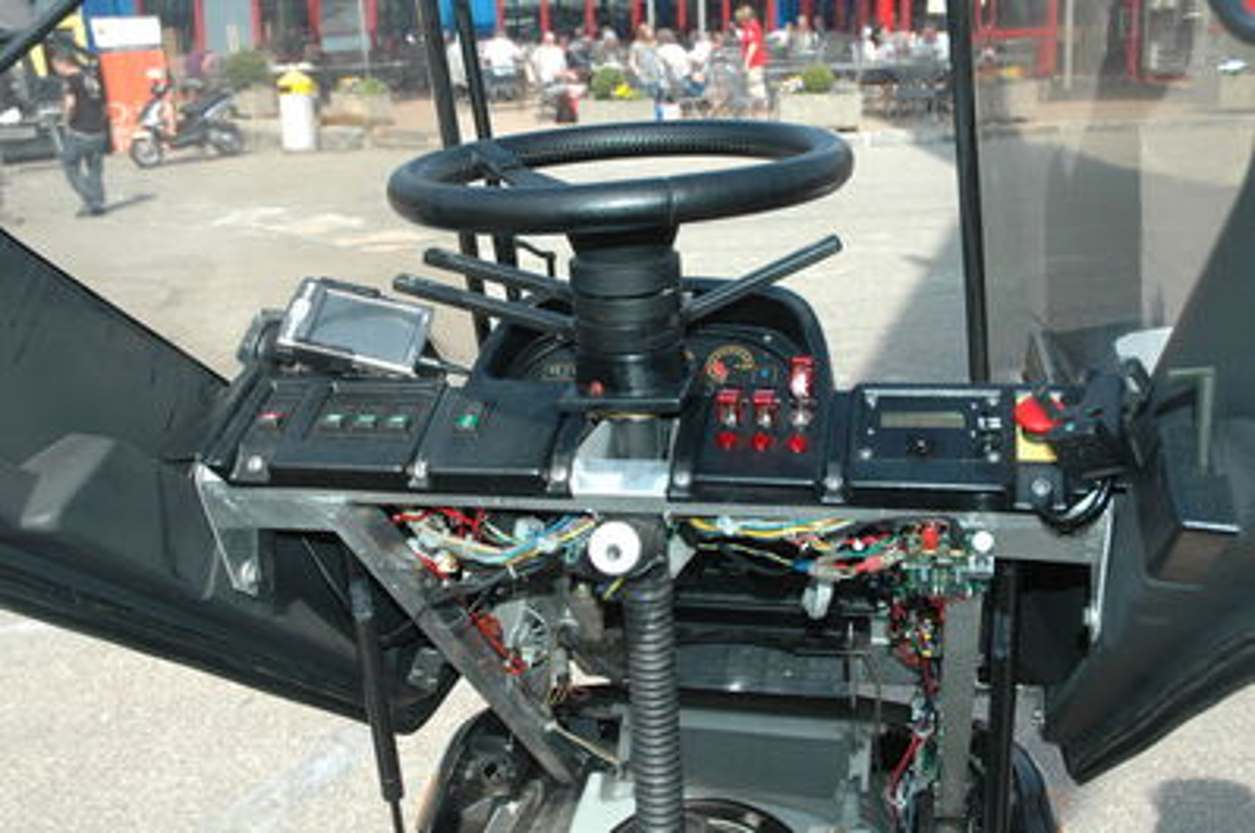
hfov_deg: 48.0
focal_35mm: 40
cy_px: 416
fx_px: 1410
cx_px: 628
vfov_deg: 32.9
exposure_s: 1/500
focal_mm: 27
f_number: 6.7
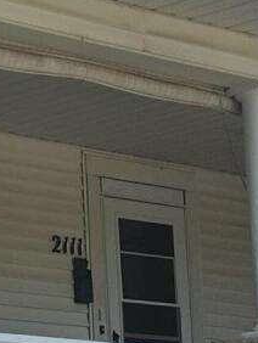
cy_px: 298
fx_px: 1617
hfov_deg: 8.5
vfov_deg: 12.0
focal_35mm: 163
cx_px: -325
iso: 20
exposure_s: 1/2517
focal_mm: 5.4
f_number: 1.8
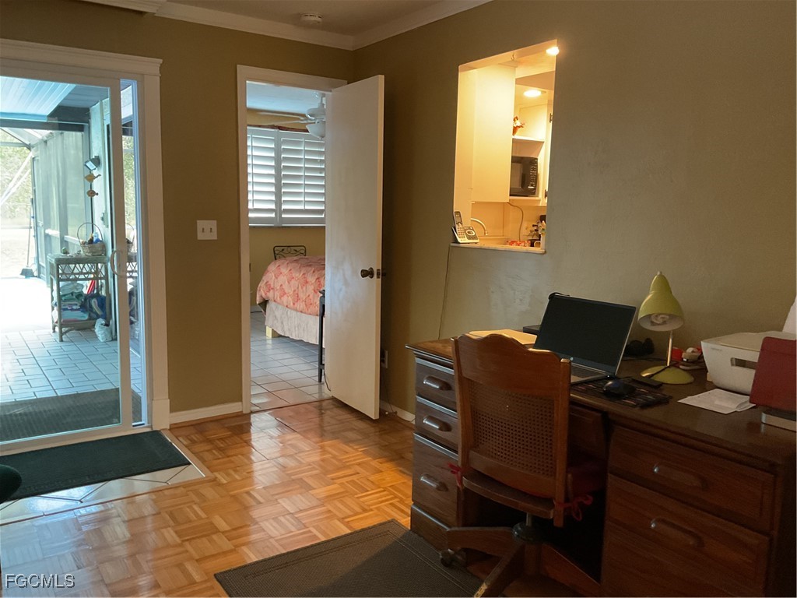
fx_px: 668
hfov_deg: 61.7
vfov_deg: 48.2
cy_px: 299
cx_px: 398
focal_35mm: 29
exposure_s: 1/30
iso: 250
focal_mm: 3
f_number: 1.8
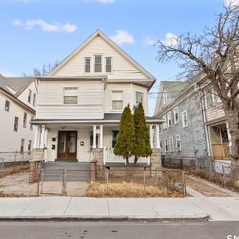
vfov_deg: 72.1
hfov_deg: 71.5
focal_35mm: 21
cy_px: 122
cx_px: 97
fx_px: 164
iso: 200
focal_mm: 16
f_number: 9
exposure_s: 1/10
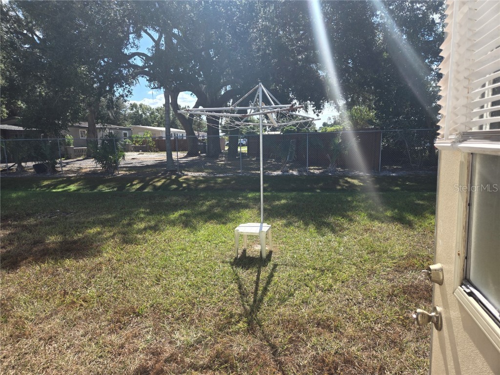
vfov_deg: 58.9
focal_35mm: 23
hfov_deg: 73.9
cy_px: 188
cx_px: 250
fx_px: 332
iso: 25
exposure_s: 1/1208
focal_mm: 5.4
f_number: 1.8
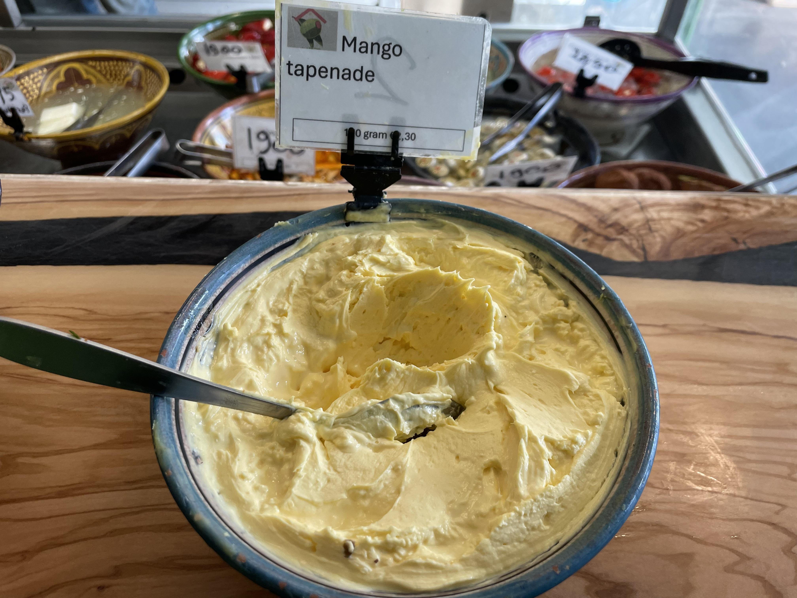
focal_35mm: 26
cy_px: 299
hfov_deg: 67.3
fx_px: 599
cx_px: 398
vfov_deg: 53.1
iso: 80
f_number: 1.6
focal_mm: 4.2
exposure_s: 1/100
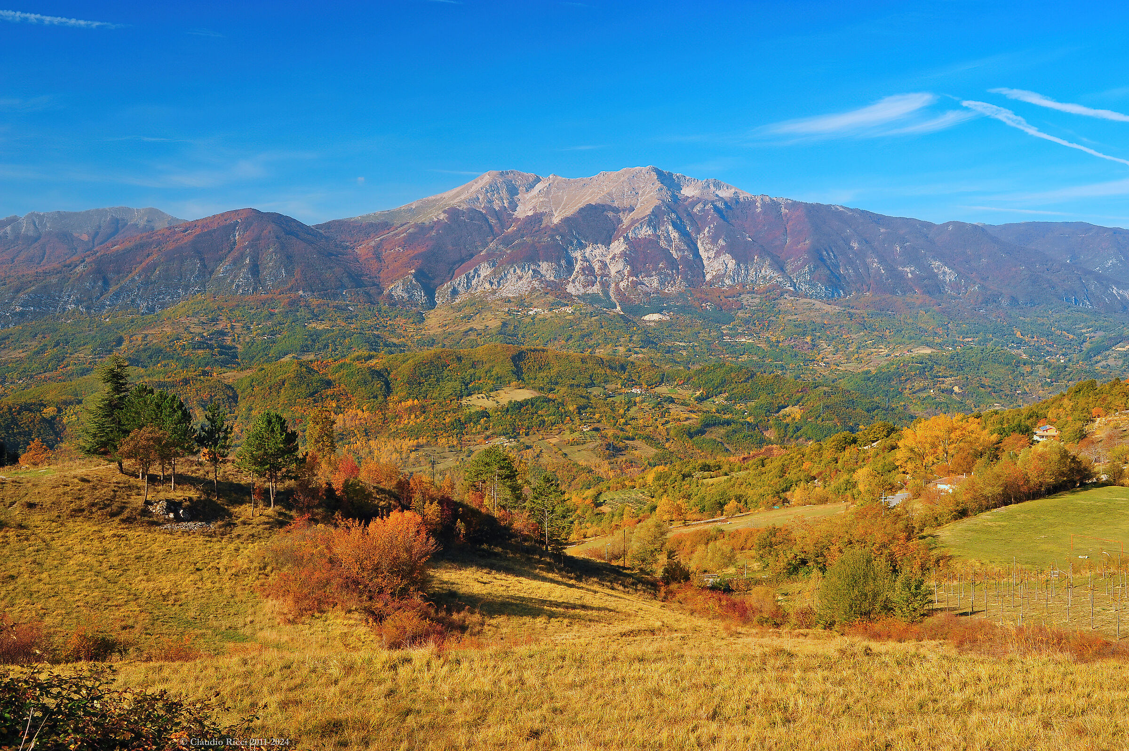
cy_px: 376
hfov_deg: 55.8
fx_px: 1066
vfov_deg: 38.8
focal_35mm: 34
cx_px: 564
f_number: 9
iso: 200
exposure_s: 1/50
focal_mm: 34
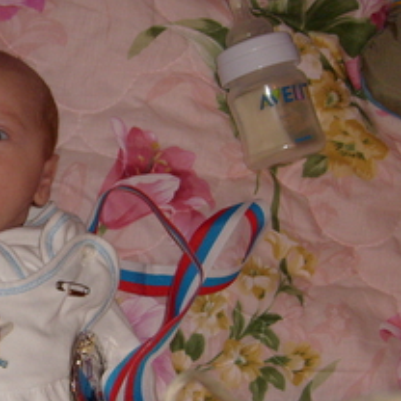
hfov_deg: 24.4
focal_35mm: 67
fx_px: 878
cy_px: 254
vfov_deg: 25.6
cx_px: -15
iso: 100
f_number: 2.8
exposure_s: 1/45
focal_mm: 5.8
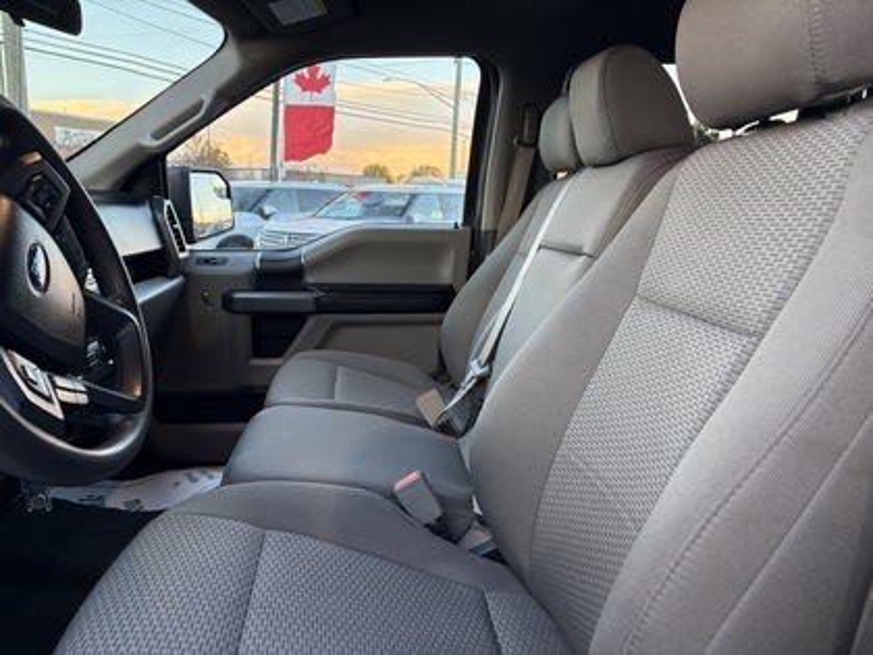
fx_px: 656
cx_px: 436
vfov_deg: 53.1
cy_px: 328
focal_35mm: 26
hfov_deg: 67.3
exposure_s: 1/78
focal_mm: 5.96
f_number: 1.6
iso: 125
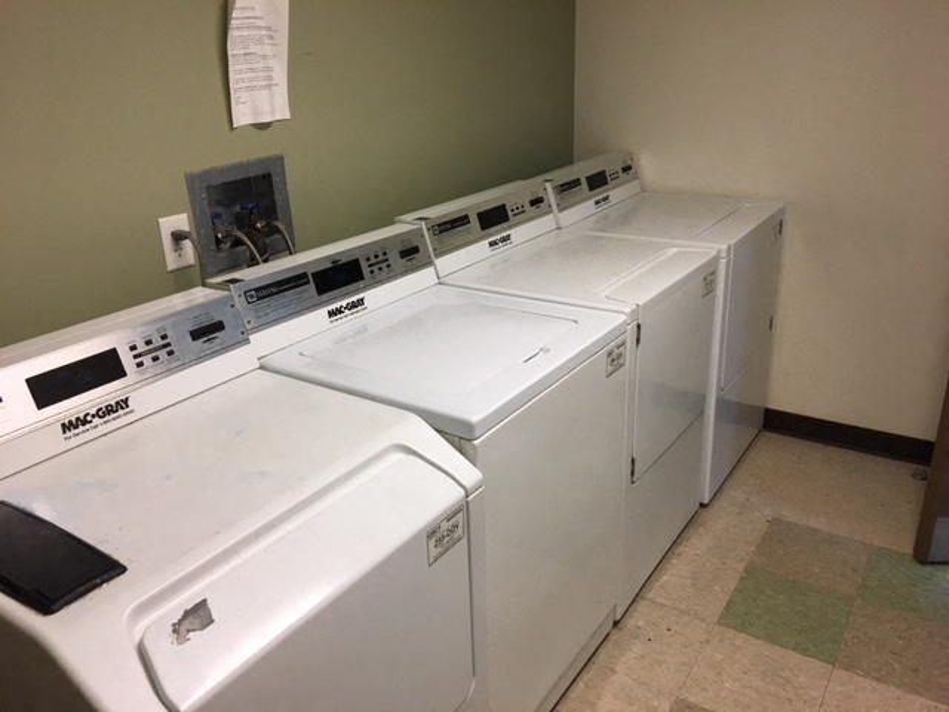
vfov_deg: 48.2
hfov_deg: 61.7
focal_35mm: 29
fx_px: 795
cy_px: 356
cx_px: 474
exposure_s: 1/30
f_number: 2.2
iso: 32
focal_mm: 4.15
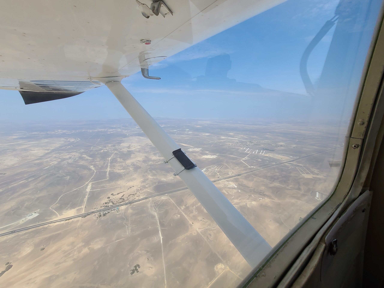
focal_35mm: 13
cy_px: 144
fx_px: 144
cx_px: 192
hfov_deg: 106.2
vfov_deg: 89.9
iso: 50
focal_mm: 2.2
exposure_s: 1/2228
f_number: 2.2
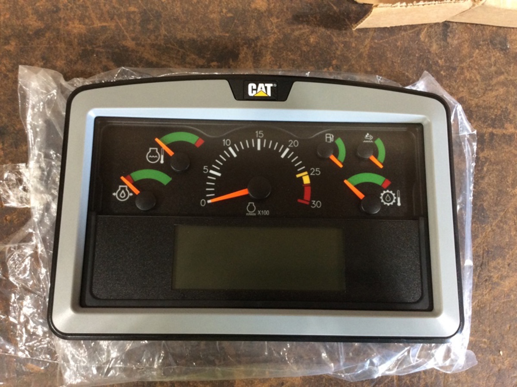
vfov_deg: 44.1
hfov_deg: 56.9
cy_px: 194
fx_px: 477
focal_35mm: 32
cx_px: 258
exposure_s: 1/24
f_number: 2.4
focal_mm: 3.3
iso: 100
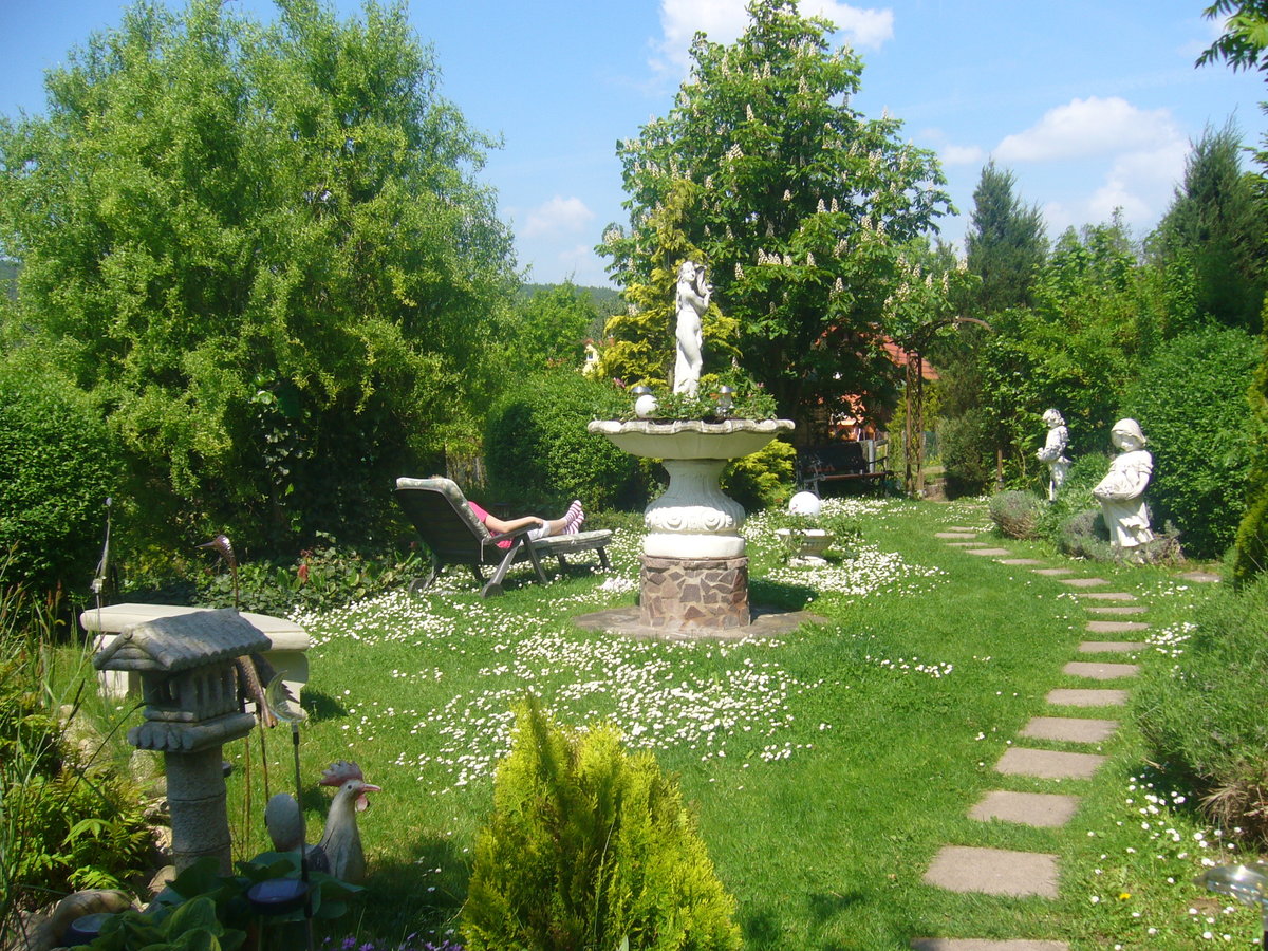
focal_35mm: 35
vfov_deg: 40.7
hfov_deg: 52.6
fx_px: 1282
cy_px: 476
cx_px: 634
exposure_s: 1/200
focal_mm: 5.8
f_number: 5.6
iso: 80
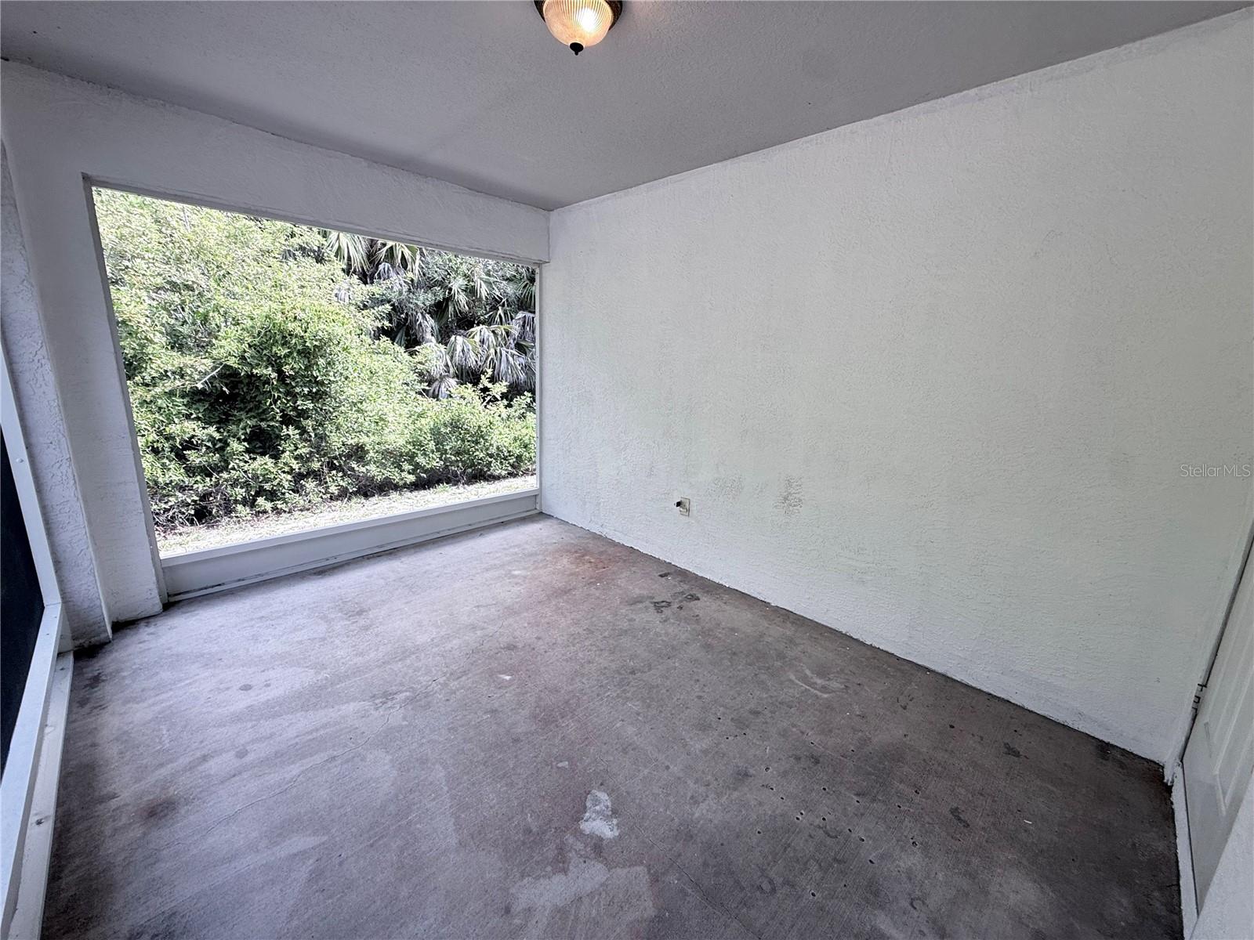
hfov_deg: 102.1
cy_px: 470
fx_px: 507
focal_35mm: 14
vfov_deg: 85.7
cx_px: 627
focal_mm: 2.22
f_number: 2.2
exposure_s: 1/99
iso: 50
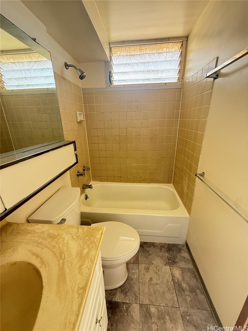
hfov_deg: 85.7
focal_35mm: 14
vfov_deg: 102.1
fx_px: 134
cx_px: 124
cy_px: 166
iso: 400
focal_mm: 2.22
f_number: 2.2
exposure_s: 1/60
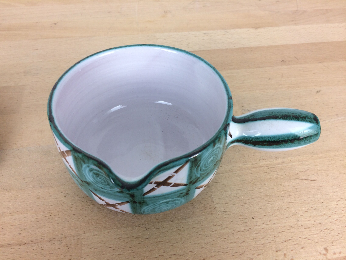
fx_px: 290
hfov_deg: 61.7
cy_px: 130
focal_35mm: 29
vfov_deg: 48.2
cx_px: 173
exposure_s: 1/50
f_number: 2.2
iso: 50
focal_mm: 4.15
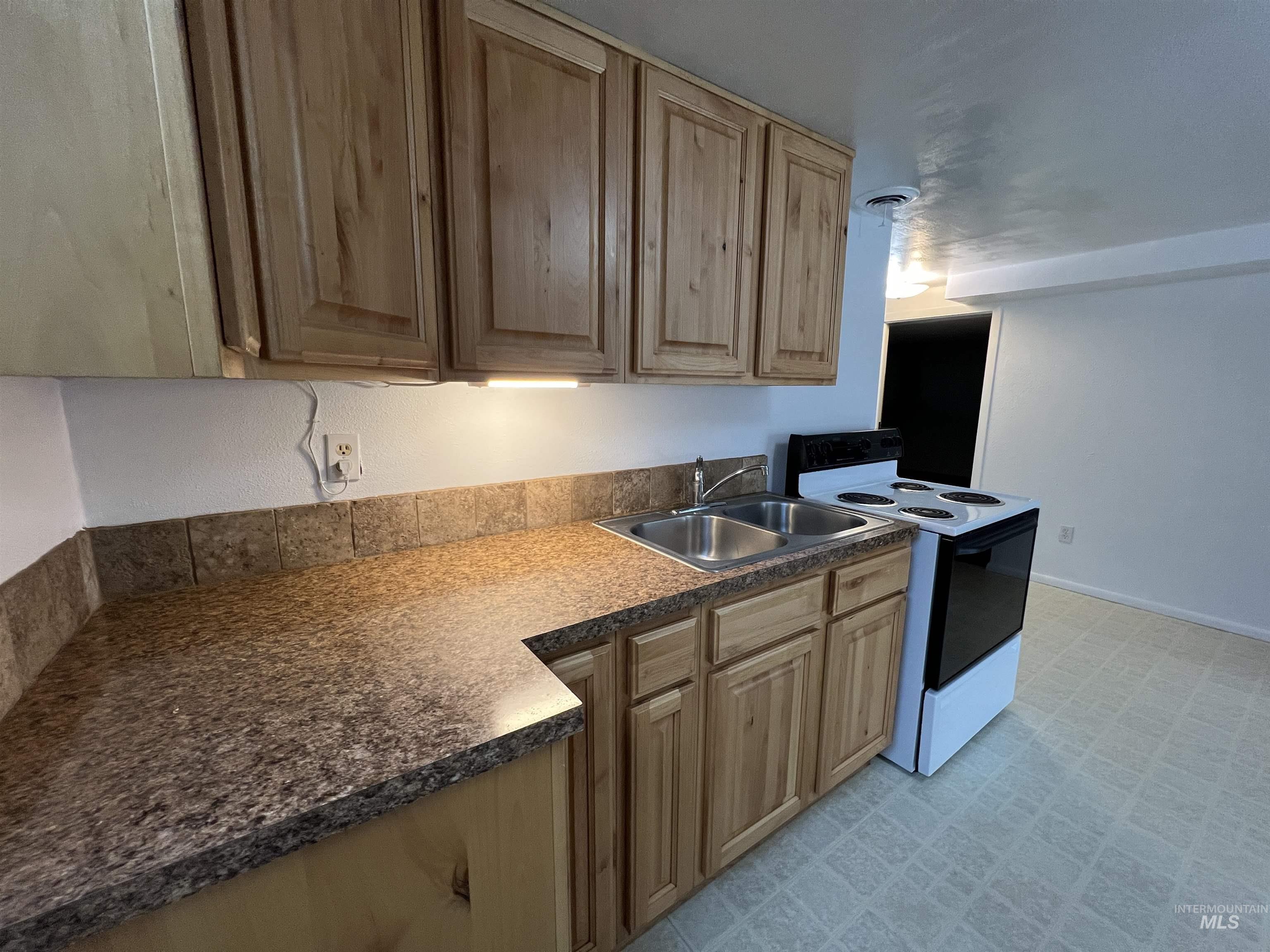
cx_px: 635
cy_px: 476
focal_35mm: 13
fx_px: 477
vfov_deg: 89.9
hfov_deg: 106.2
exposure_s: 1/120
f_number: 1.8
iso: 250
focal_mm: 1.57
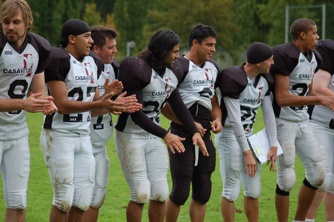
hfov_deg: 13.7
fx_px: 1389
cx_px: 167
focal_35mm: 150
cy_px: 111
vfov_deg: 9.1
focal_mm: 100
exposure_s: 1/500
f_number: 4.2
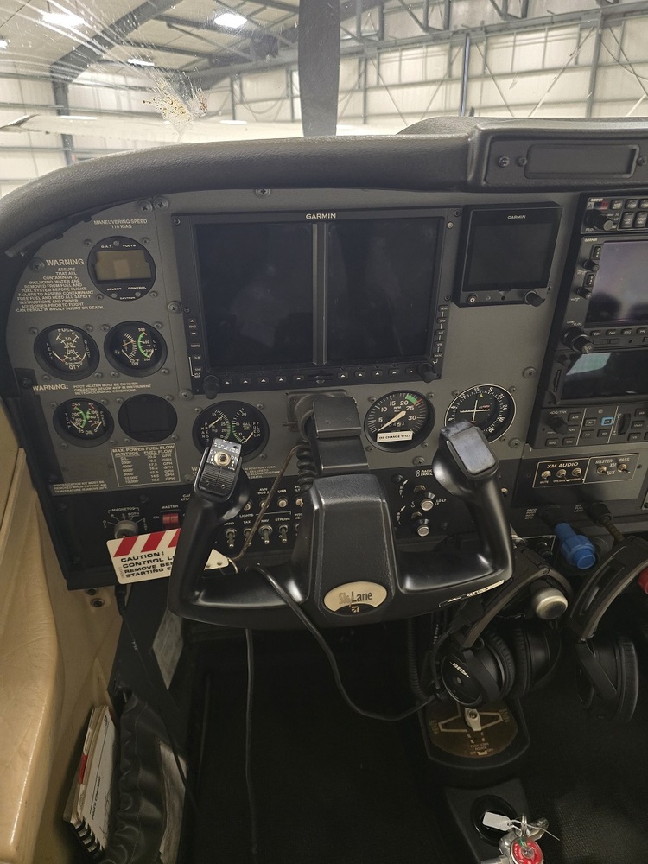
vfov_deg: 73.9
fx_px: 574
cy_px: 432
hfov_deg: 58.9
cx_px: 324
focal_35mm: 23
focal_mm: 6.3
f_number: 1.7
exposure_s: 1/40
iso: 1600
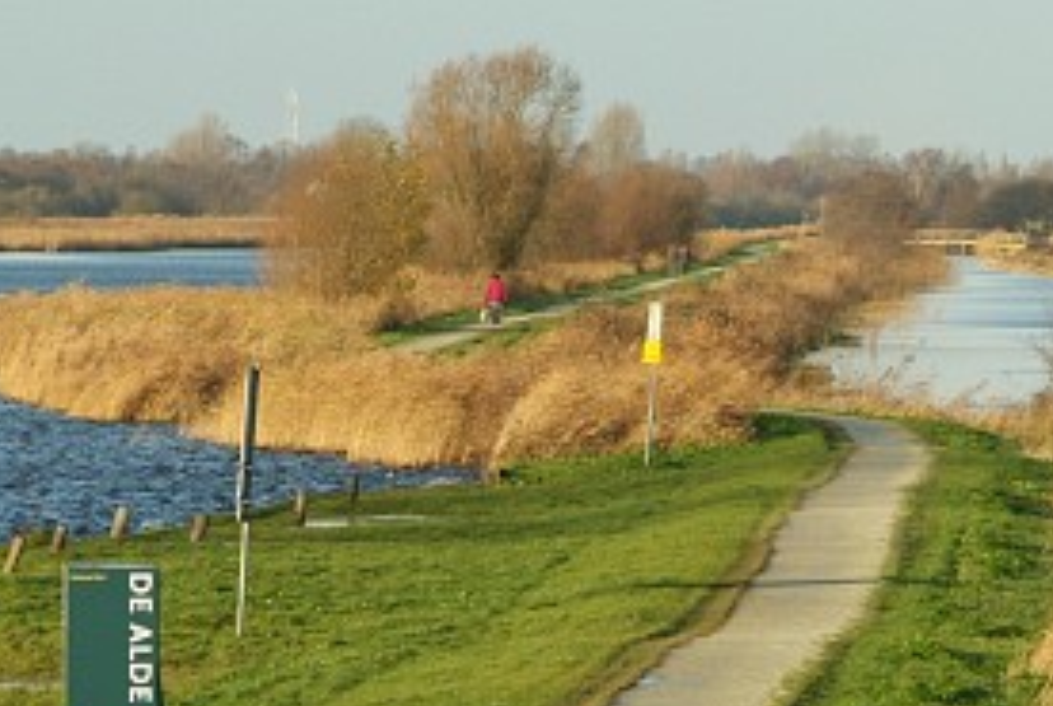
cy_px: 418
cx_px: 462
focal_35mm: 331
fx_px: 9697
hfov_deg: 6.2
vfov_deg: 4.2
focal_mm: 135
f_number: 9.5
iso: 400
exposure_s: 1/250
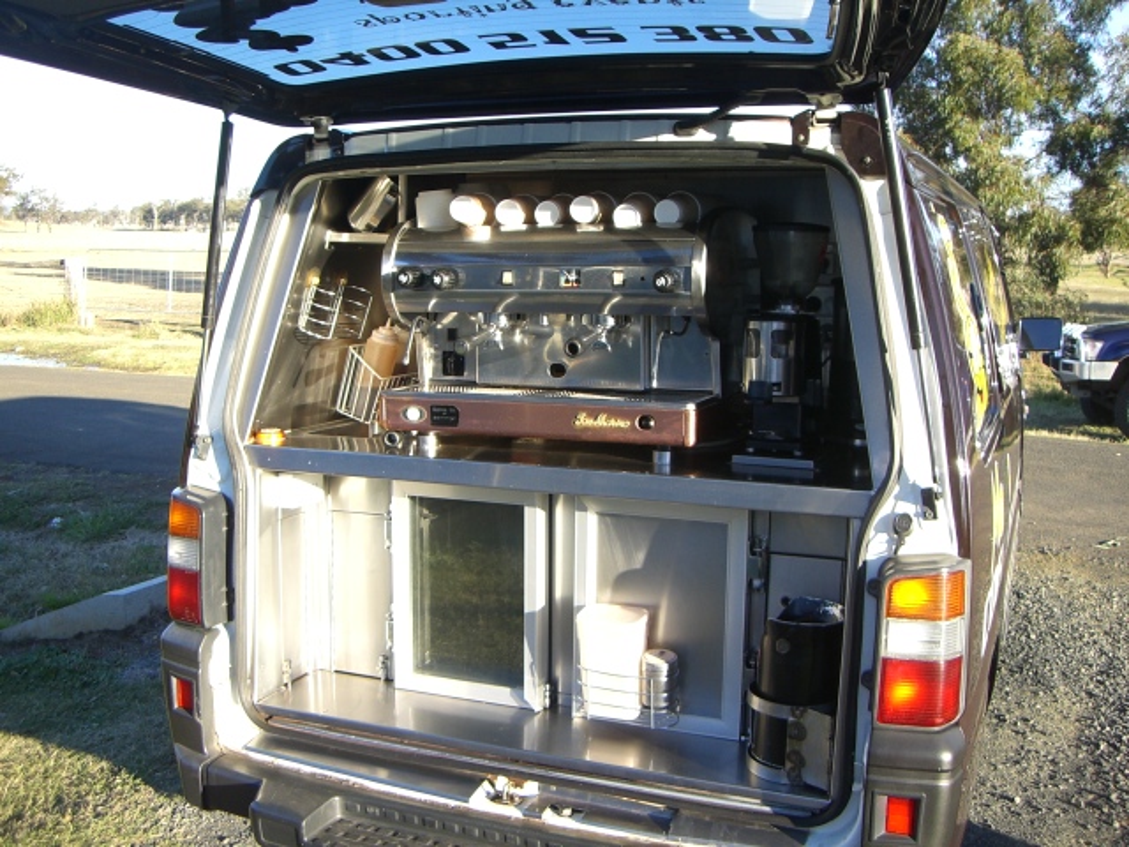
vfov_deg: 37.7
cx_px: 564
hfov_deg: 49.0
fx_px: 1239
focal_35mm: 38
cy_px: 424
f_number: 2.7
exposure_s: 1/200
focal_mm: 6.2
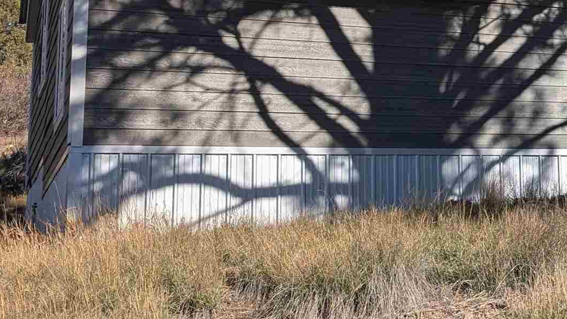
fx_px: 1143
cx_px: 786
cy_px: 69
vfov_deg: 15.8
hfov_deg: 23.7
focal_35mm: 76
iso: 20
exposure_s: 1/1312
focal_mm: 6.9
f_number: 1.68
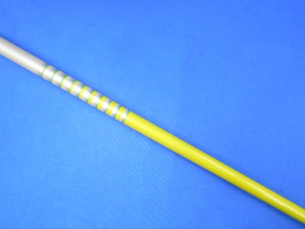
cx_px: 152
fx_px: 229
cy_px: 114
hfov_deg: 67.3
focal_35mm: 26
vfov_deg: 53.1
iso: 320
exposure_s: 1/30
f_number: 3.2
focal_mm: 4.6
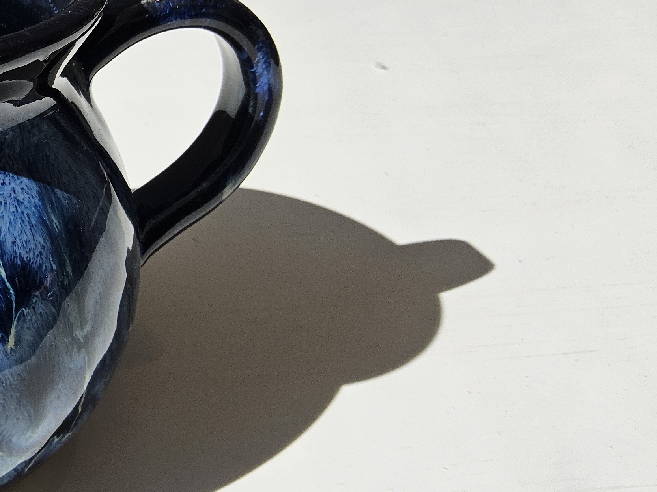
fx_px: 1082
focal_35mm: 57
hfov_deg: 28.8
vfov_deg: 25.6
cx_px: -151
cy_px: 182
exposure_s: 1/120
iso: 32
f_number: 2
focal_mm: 3.08
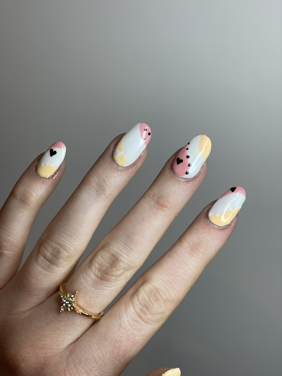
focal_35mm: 52
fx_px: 565
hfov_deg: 28.0
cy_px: 188
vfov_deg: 36.8
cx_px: 141
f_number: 2
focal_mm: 6
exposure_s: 1/100
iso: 80
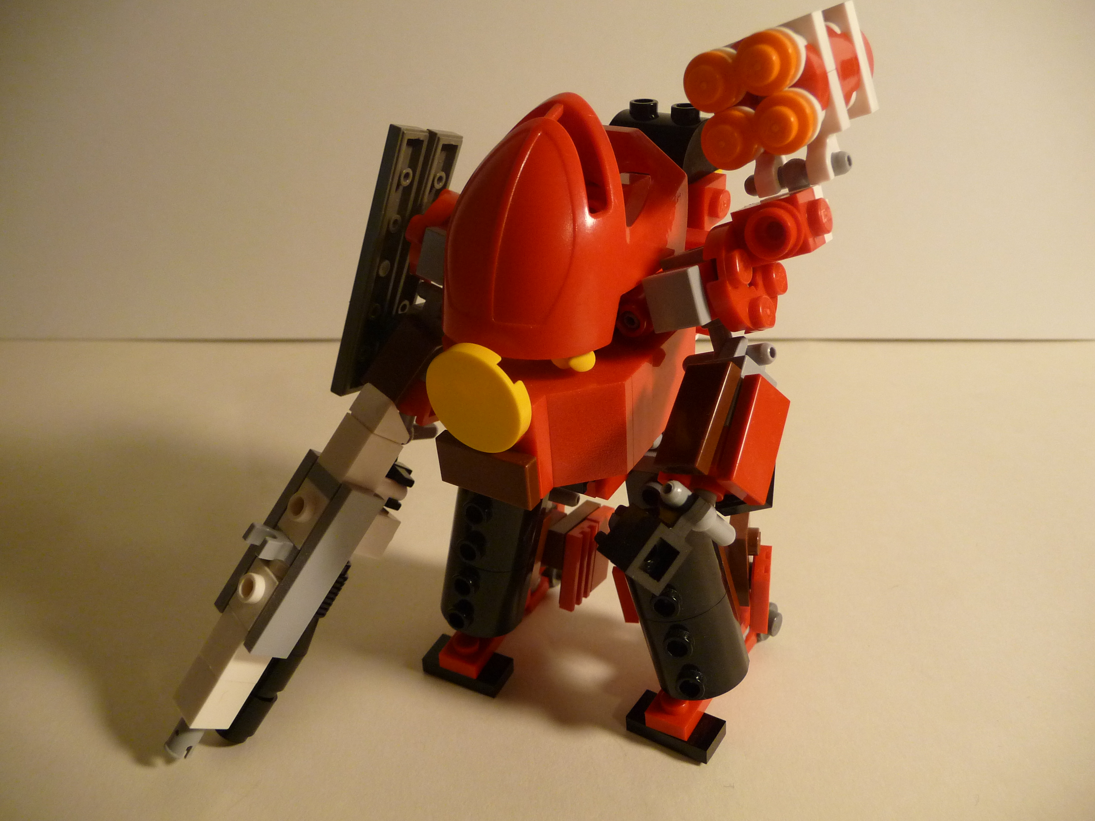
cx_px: 548
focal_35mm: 28
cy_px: 410
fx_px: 886
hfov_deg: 63.4
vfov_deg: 49.7
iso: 250
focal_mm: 4.7
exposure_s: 1/30
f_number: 3.3
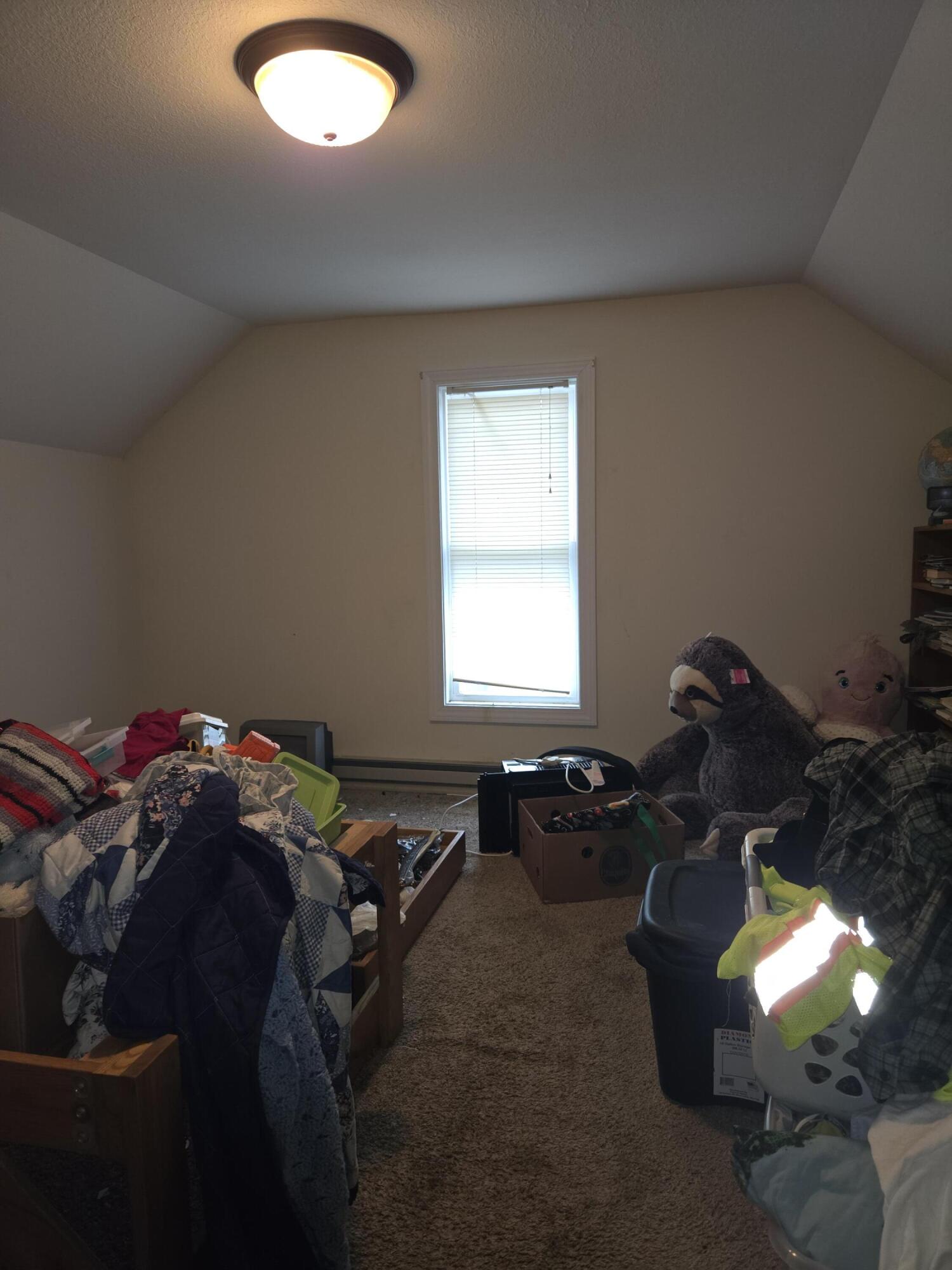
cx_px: 476
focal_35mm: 23
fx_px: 843
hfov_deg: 58.9
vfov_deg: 73.9
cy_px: 635
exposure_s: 1/15
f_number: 1.8
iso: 125
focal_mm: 5.4
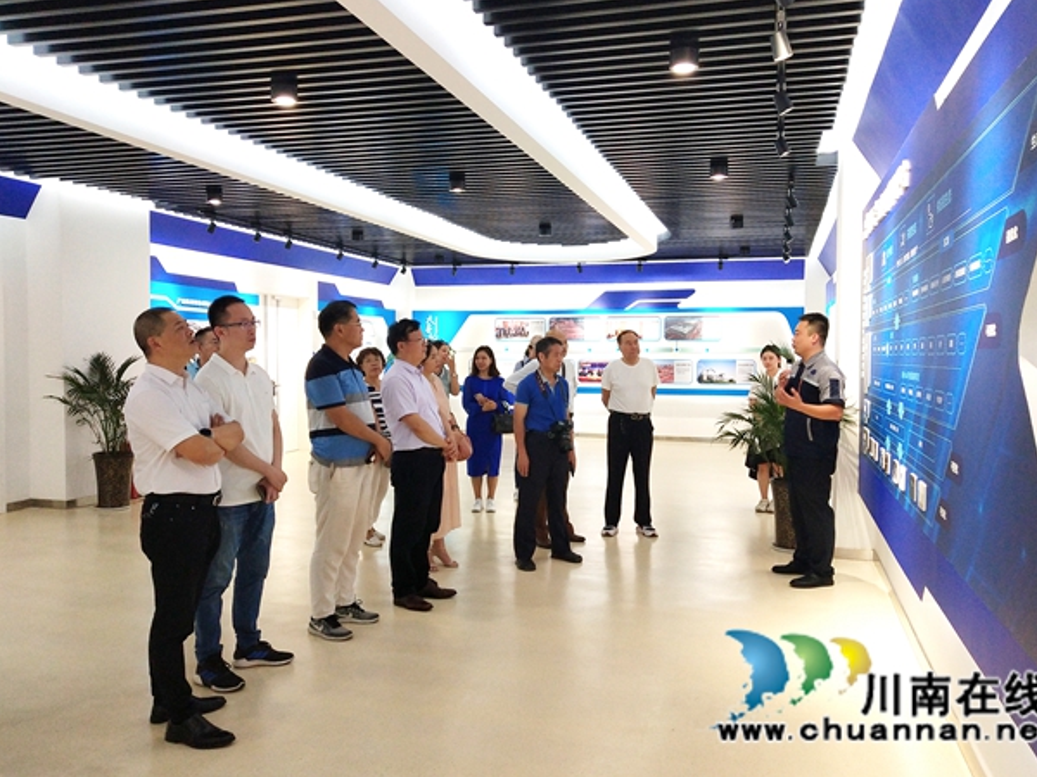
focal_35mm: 32
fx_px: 959
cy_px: 383
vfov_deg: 44.2
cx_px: 543
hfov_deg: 56.8
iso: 84
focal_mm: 3.95
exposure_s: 1/100
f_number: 1.8
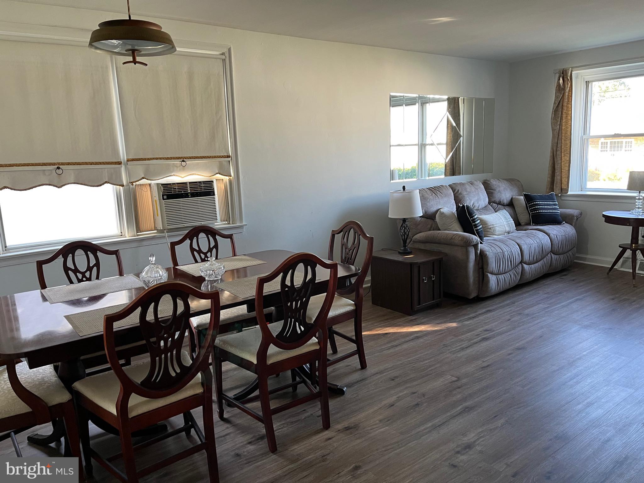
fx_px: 484
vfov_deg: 53.1
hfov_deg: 67.3
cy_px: 242
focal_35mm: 26
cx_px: 322
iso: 125
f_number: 1.6
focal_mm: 5.1
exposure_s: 1/77
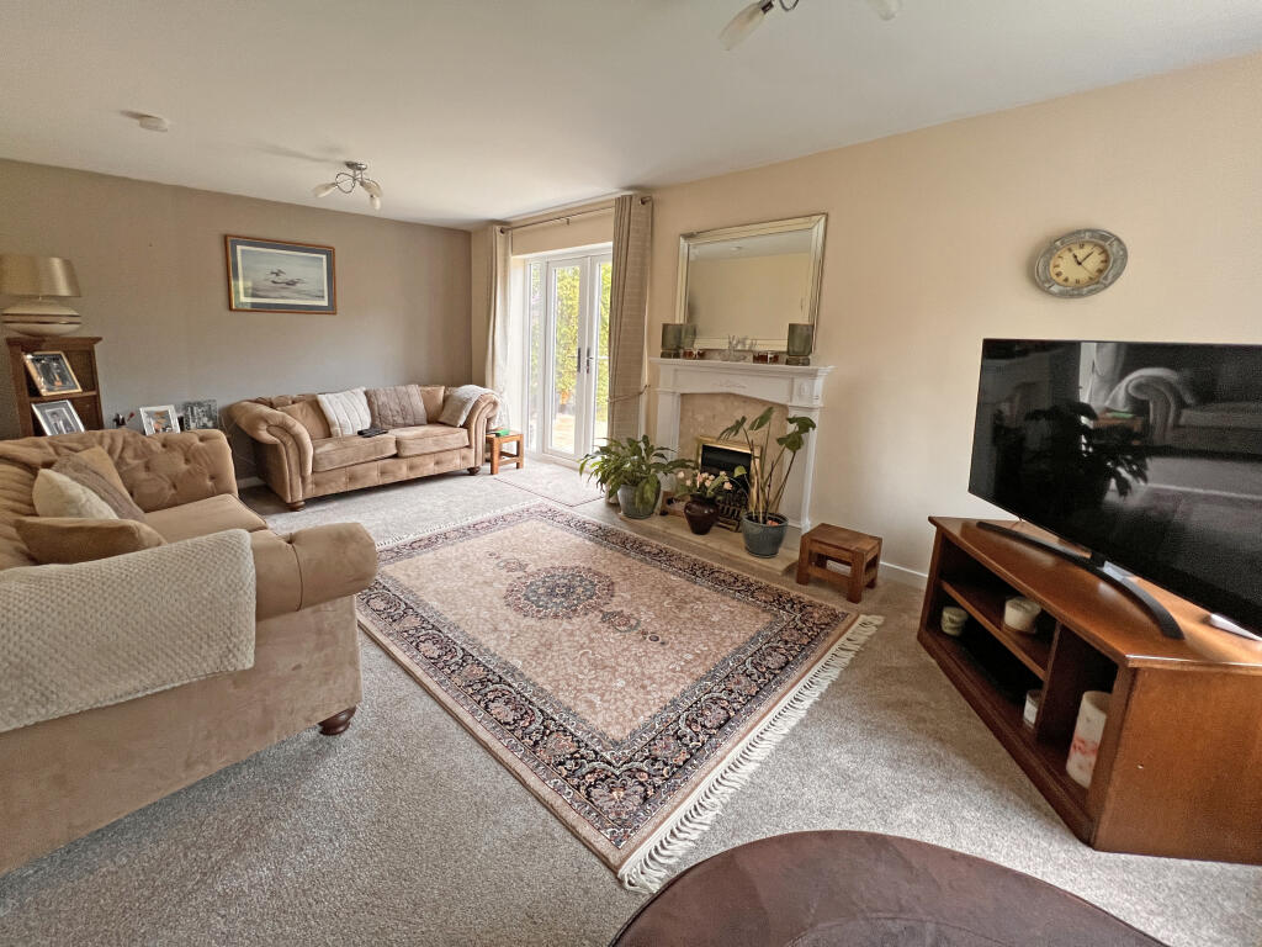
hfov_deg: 106.2
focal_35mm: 13
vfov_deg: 89.9
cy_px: 474
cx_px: 631
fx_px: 474
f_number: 1.8
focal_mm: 1.57
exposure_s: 1/87
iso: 250
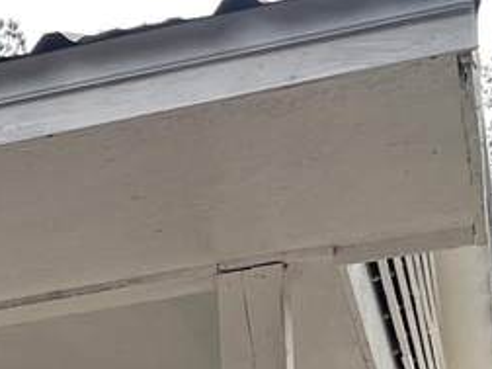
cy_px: 748
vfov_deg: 10.3
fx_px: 1876
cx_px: -635
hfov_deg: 12.3
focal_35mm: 132
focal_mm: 4.2
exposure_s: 1/121
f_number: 1.6
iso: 50
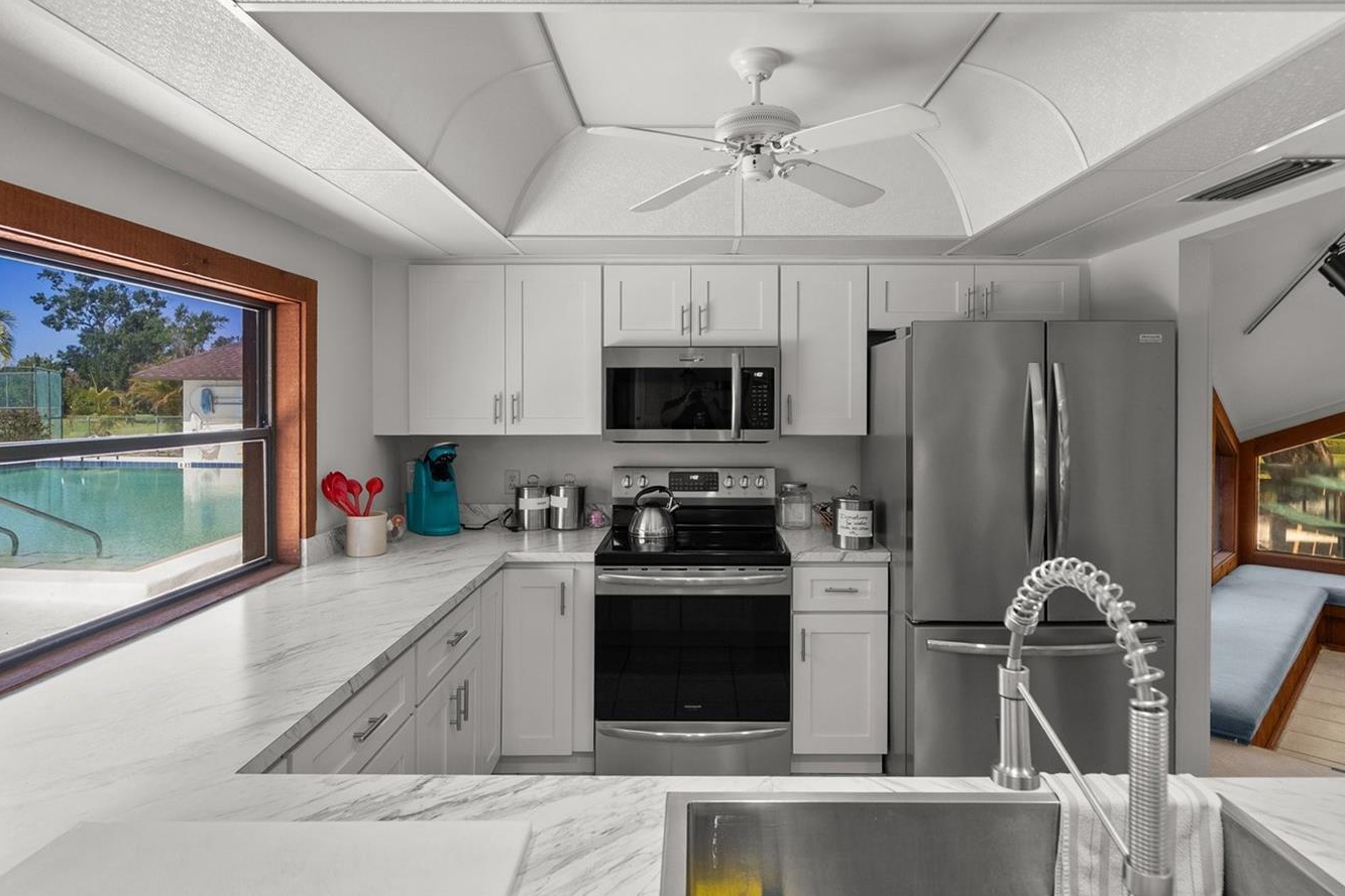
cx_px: 699
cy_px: 440
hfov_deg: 90.0
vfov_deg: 67.4
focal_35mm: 18
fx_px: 673
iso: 1000
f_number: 6.3
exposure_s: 1/25
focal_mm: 15
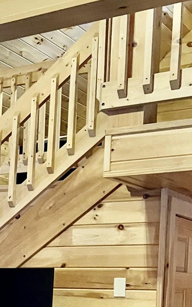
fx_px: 711
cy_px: 322
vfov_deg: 23.1
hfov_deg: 14.2
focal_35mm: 85
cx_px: -114
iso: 640
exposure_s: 1/30
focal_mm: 5.7
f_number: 1.5
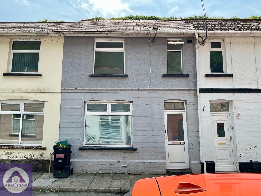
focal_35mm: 29
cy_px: 98
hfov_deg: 61.7
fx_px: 219
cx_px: 130
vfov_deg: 48.2
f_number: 1.8
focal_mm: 3
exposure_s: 1/829
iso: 16
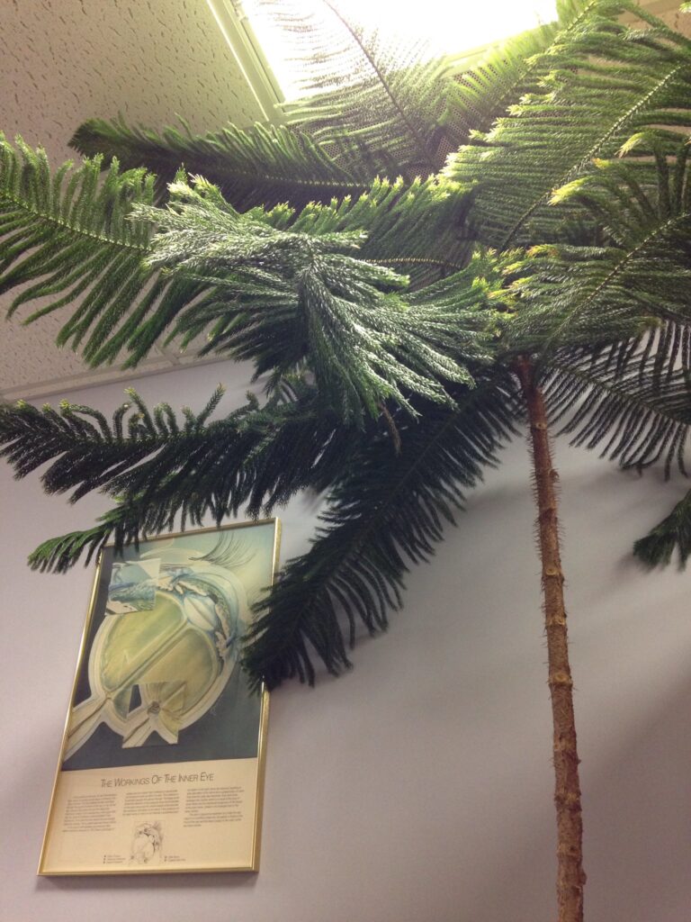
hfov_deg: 42.9
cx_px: 346
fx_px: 878
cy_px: 461
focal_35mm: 33
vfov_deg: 55.4
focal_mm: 4.12
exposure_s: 1/20
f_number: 2.4
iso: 200
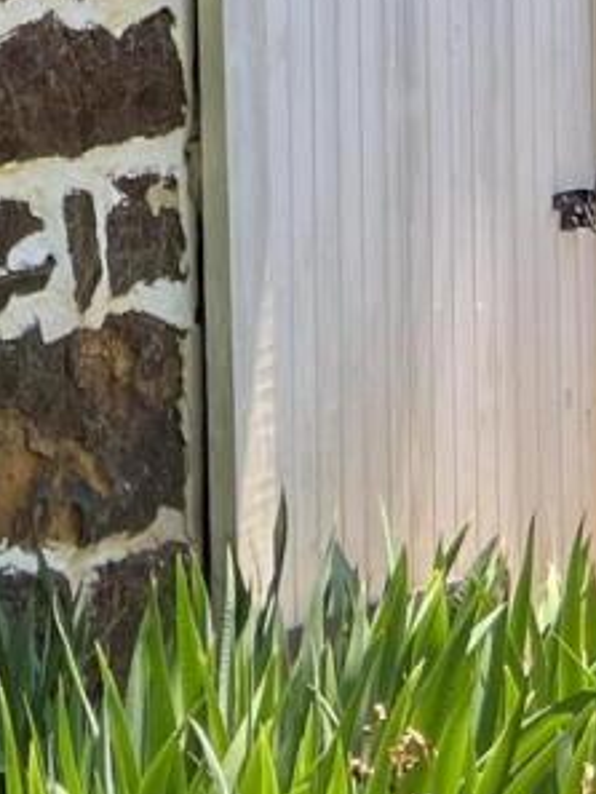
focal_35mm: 175
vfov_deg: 10.5
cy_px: -682
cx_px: -567
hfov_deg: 8.1
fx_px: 4015
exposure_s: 1/567
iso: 50
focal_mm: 5.7
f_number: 1.5
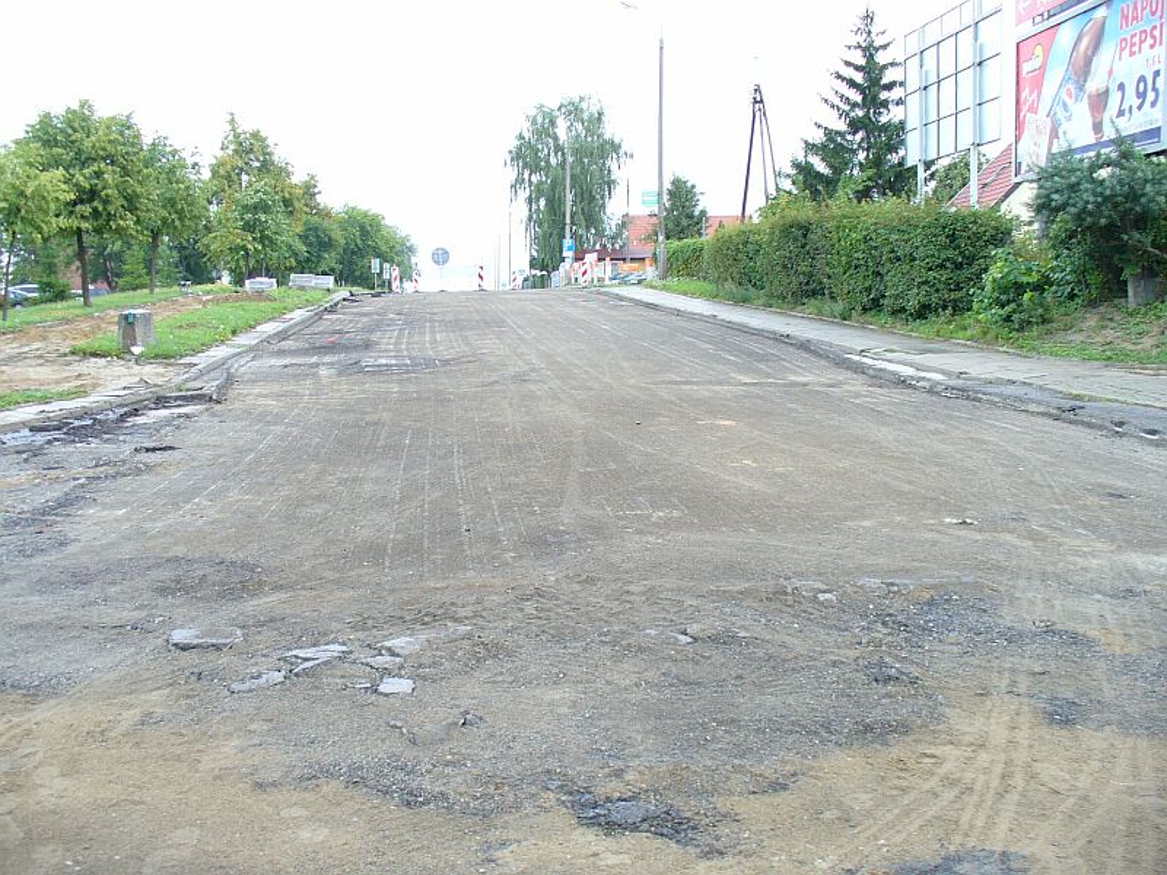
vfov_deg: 38.7
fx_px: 1247
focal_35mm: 37
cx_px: 584
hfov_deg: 50.1
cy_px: 438
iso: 100
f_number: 2.8
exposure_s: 1/30
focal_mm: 6.1
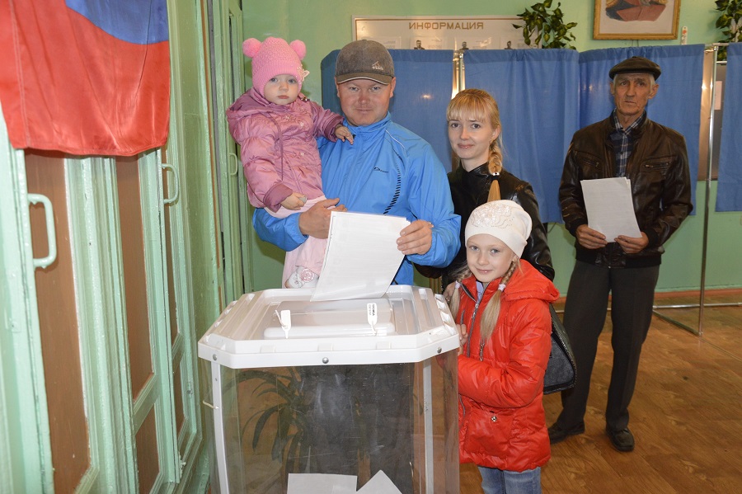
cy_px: 247
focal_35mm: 36
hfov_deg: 53.2
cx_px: 371
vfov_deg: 36.8
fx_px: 742
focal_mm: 24
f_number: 3.8
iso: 1600
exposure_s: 1/60
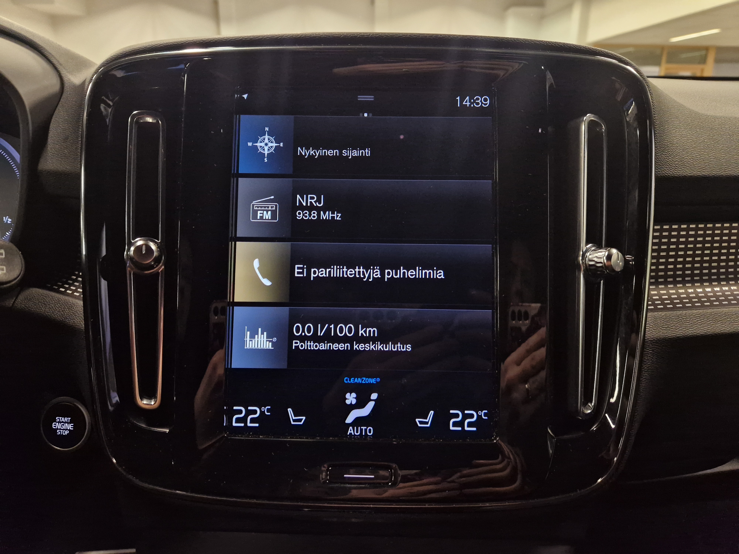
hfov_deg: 73.9
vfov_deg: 58.9
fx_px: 491
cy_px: 277
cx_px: 370
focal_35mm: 23
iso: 500
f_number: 1.8
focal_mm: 5.4
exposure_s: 1/100
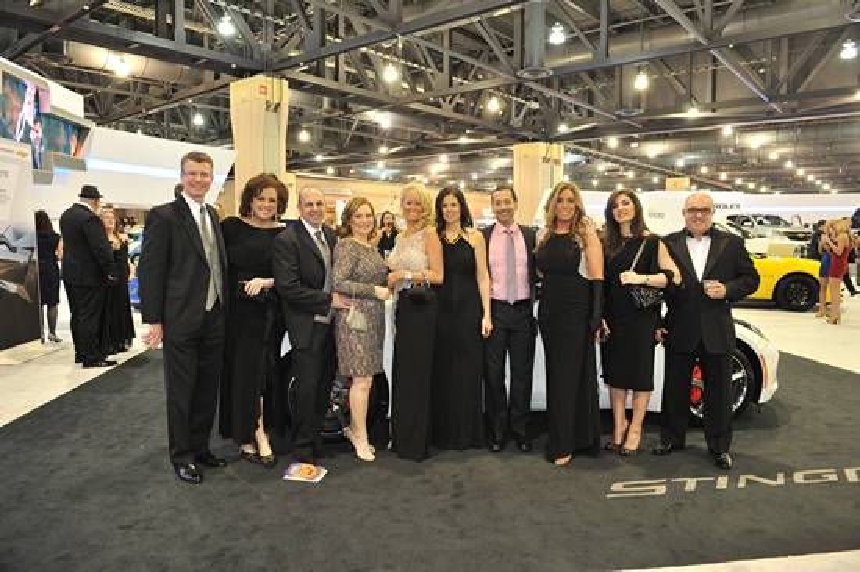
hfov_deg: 73.8
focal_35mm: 24
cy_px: 286
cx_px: 430
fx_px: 573
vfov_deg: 53.1
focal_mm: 24
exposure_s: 1/100
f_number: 4.5
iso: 2000
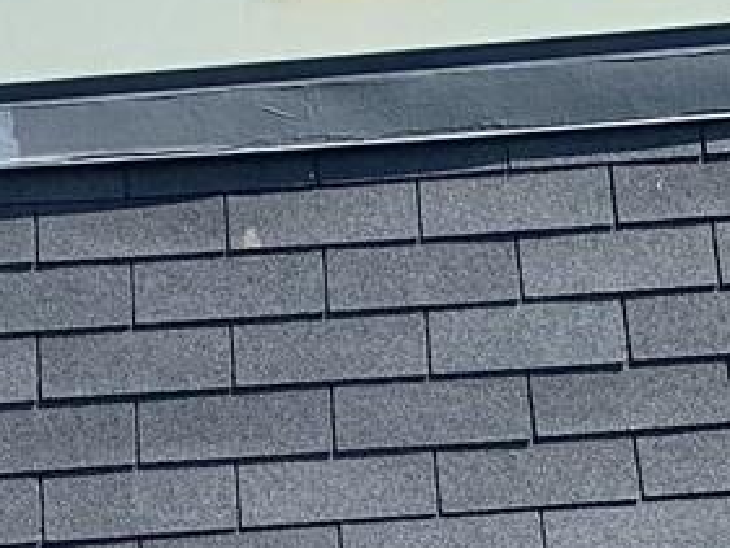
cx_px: -260
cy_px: 1395
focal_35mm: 148
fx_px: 3122
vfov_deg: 8.9
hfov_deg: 12.8
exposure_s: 1/1124
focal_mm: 4.25
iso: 25
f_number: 1.8
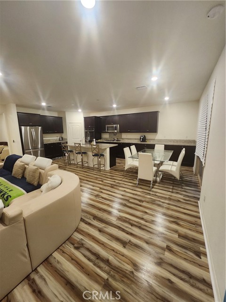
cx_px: 113
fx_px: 113
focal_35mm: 13
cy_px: 151
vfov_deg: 106.2
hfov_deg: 89.9
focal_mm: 1.74
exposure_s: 1/60
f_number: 2.2
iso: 400
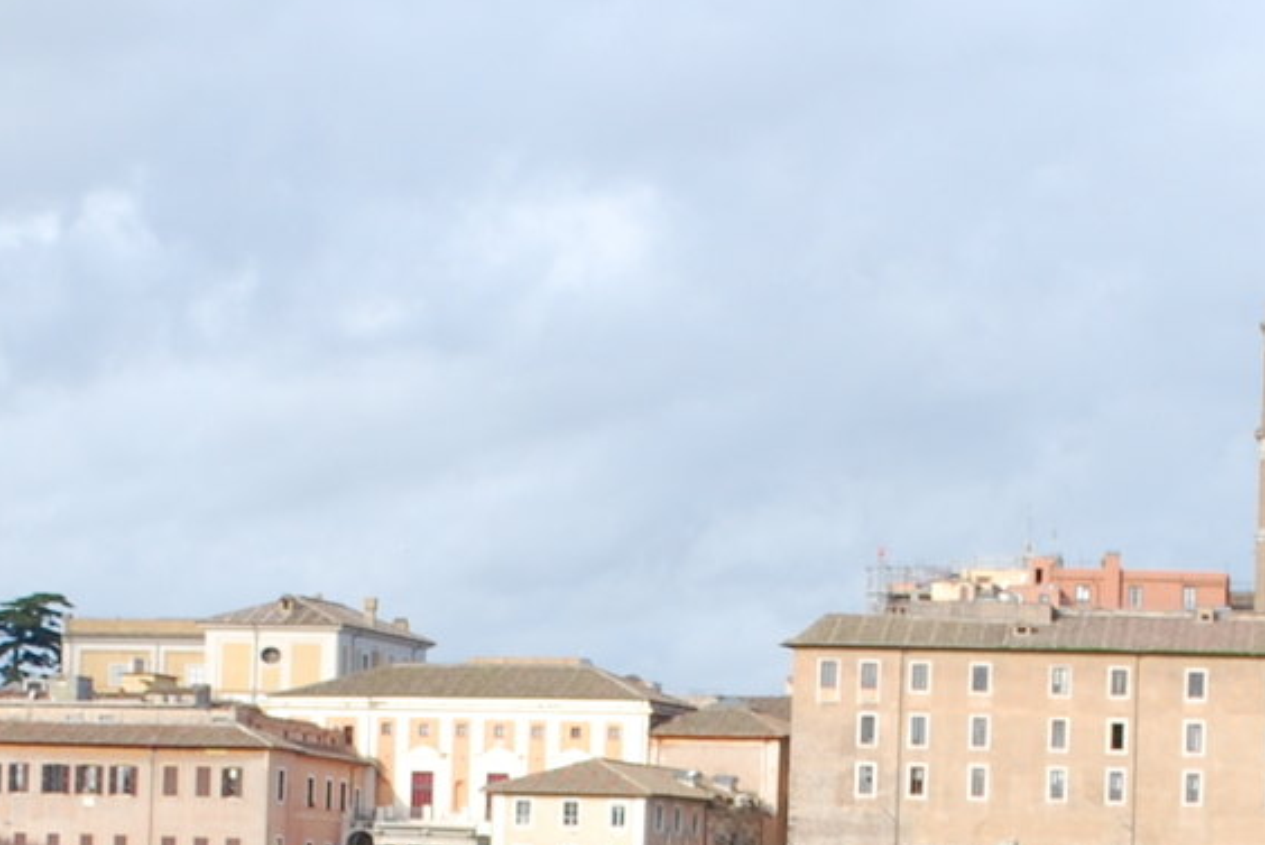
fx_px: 6084
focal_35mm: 173
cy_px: 1105
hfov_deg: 11.9
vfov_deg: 7.9
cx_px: 666
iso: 200
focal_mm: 26
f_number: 7.1
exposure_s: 1/200
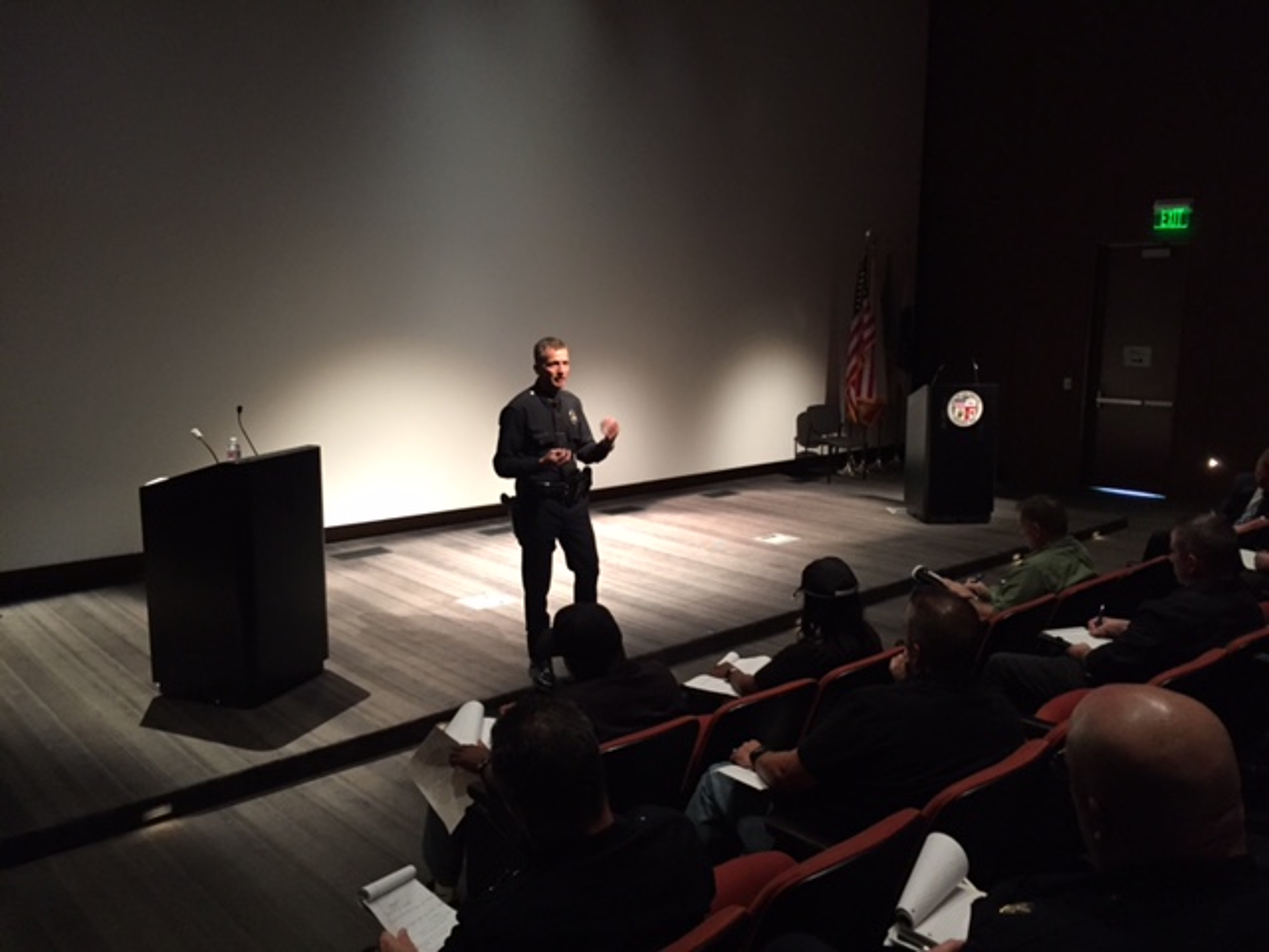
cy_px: 476
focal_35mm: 29
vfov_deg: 48.2
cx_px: 634
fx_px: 1063
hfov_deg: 61.7
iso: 250
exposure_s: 1/20
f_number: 2.2
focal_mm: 4.15
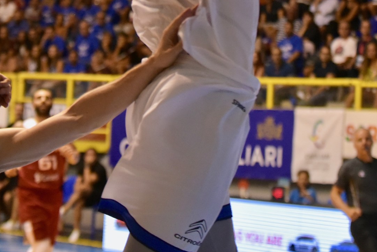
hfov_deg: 13.2
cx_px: 179
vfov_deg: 8.8
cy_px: -4
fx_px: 1634
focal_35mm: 156
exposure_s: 1/1000
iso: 5600
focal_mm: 70
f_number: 2.8
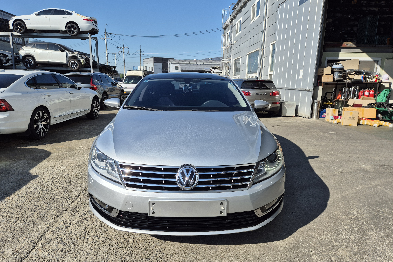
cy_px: 133
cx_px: 197
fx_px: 262
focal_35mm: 24
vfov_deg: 53.1
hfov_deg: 73.7
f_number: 1.8
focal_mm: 5.4
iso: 25
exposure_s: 1/1840
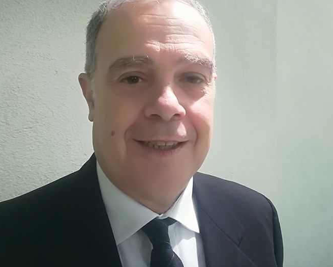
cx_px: 160
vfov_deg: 47.0
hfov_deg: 57.2
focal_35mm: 31
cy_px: 120
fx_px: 306
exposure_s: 1/14.3
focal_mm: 3.83
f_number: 2.2
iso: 500
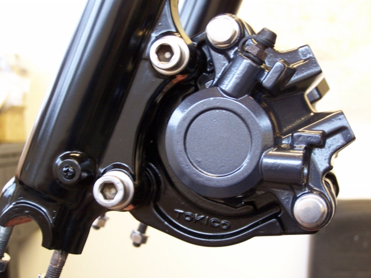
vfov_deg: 21.3
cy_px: 139
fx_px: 740
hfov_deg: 28.2
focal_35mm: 69
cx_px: 186
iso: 140
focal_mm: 11.5
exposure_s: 1/8
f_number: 3.2
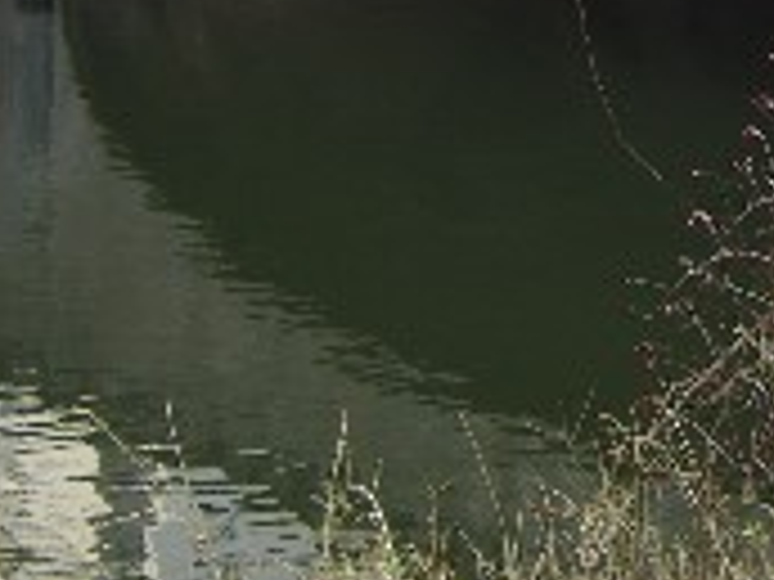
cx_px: 828
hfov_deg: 14.2
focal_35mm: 136
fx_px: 3041
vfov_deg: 10.7
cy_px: -117
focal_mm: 7.9
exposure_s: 1/100
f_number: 2.8
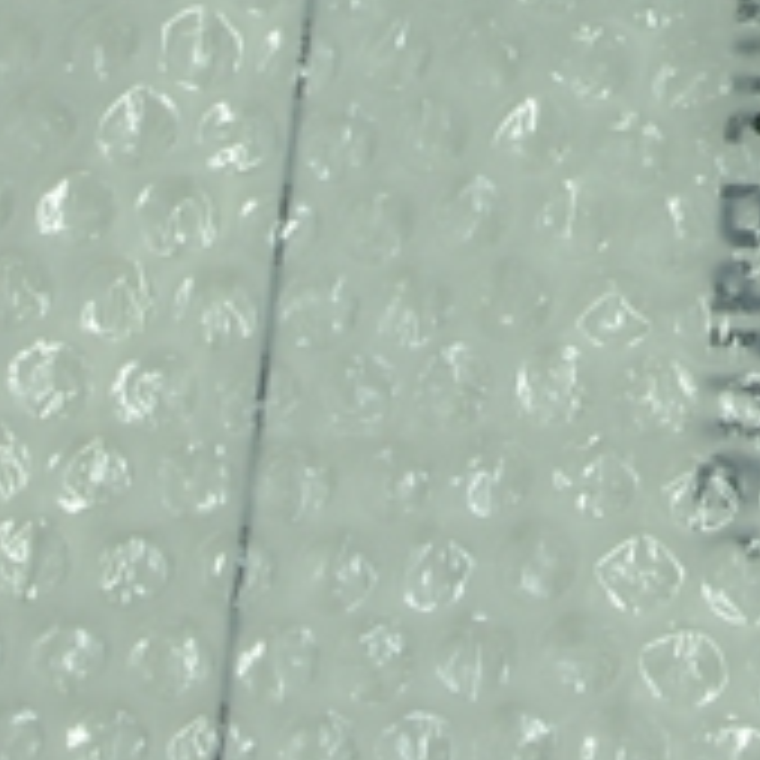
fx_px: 6781
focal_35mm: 273
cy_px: -697
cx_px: 994
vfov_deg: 6.3
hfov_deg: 6.4
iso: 100
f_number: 29
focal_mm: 23
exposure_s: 2.5
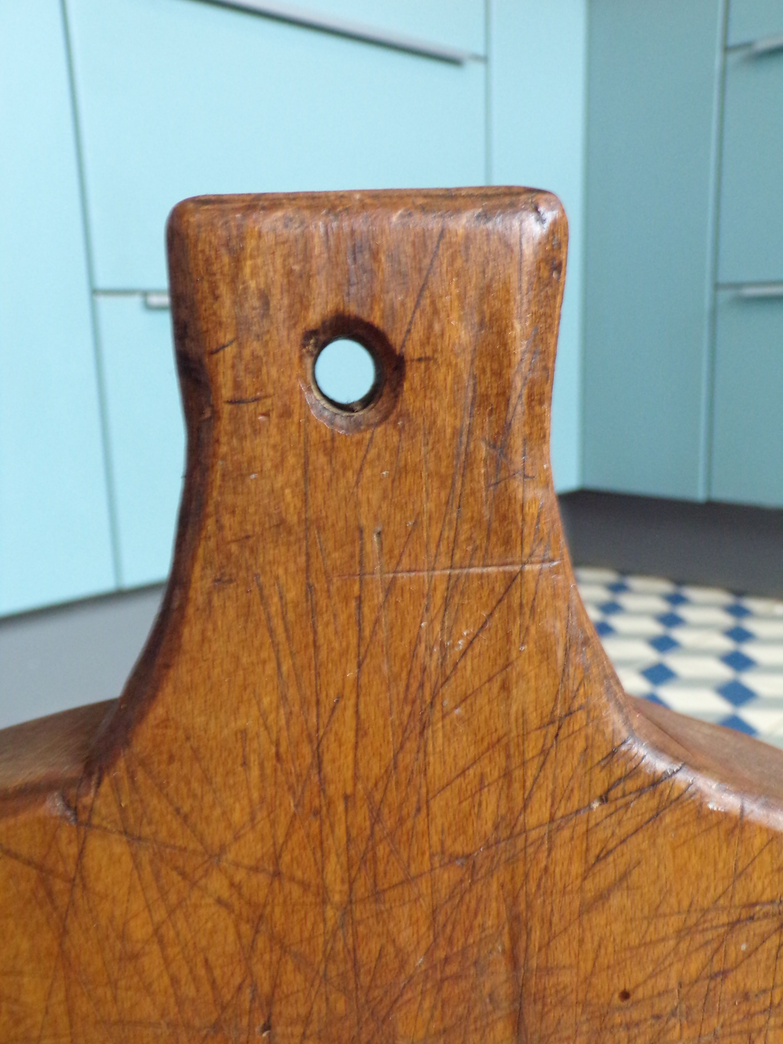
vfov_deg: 56.8
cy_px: 522
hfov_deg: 44.2
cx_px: 392
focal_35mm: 32
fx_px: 965
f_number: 3.2
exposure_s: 1/12
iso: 400
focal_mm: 5.8
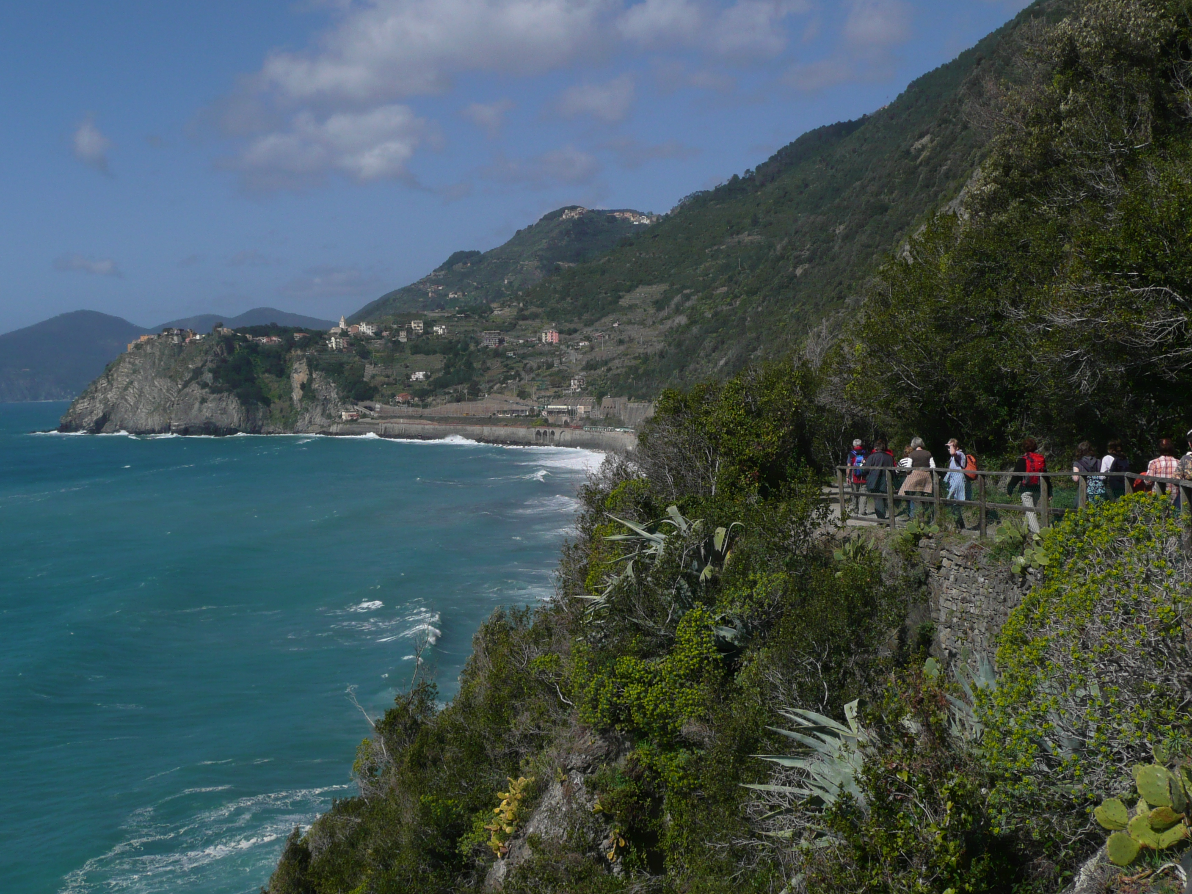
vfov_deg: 32.2
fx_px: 1550
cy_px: 447
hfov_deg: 42.1
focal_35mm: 45
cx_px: 596
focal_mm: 7.3
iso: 100
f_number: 10
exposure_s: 1/400
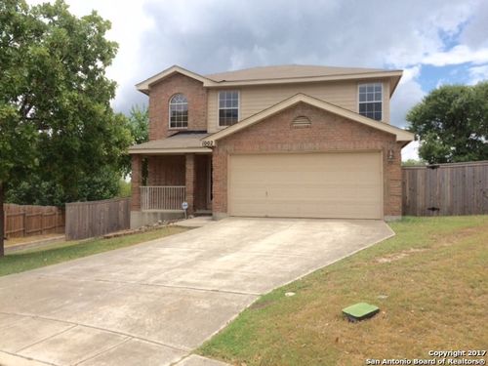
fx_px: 409
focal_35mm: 29
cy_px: 183
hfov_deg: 61.7
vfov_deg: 48.2
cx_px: 244
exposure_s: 1/2415
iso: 32
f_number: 2.2
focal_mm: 4.15
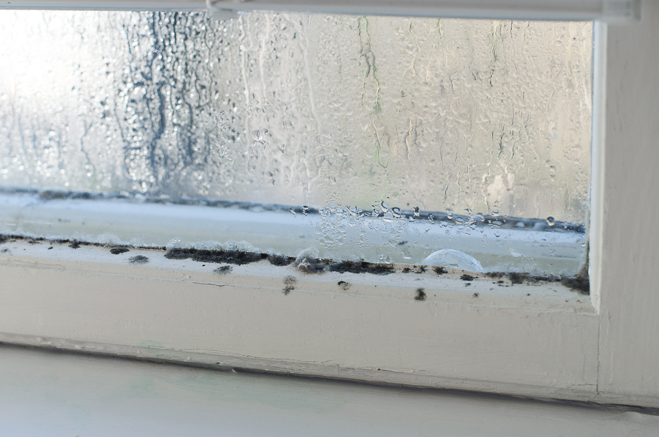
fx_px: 1371
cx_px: 330
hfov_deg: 27.0
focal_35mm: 75
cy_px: 218
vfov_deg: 18.1
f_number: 6.3
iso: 200
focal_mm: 50
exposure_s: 1/80
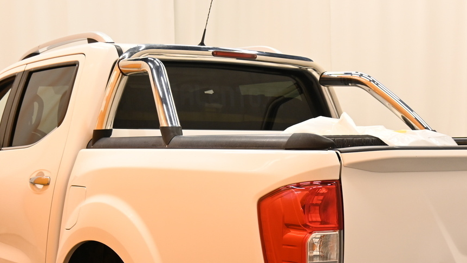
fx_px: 805
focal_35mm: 65
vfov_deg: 18.3
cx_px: 253
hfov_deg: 32.3
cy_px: 223
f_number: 4
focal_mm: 22
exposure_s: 1/40
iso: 500
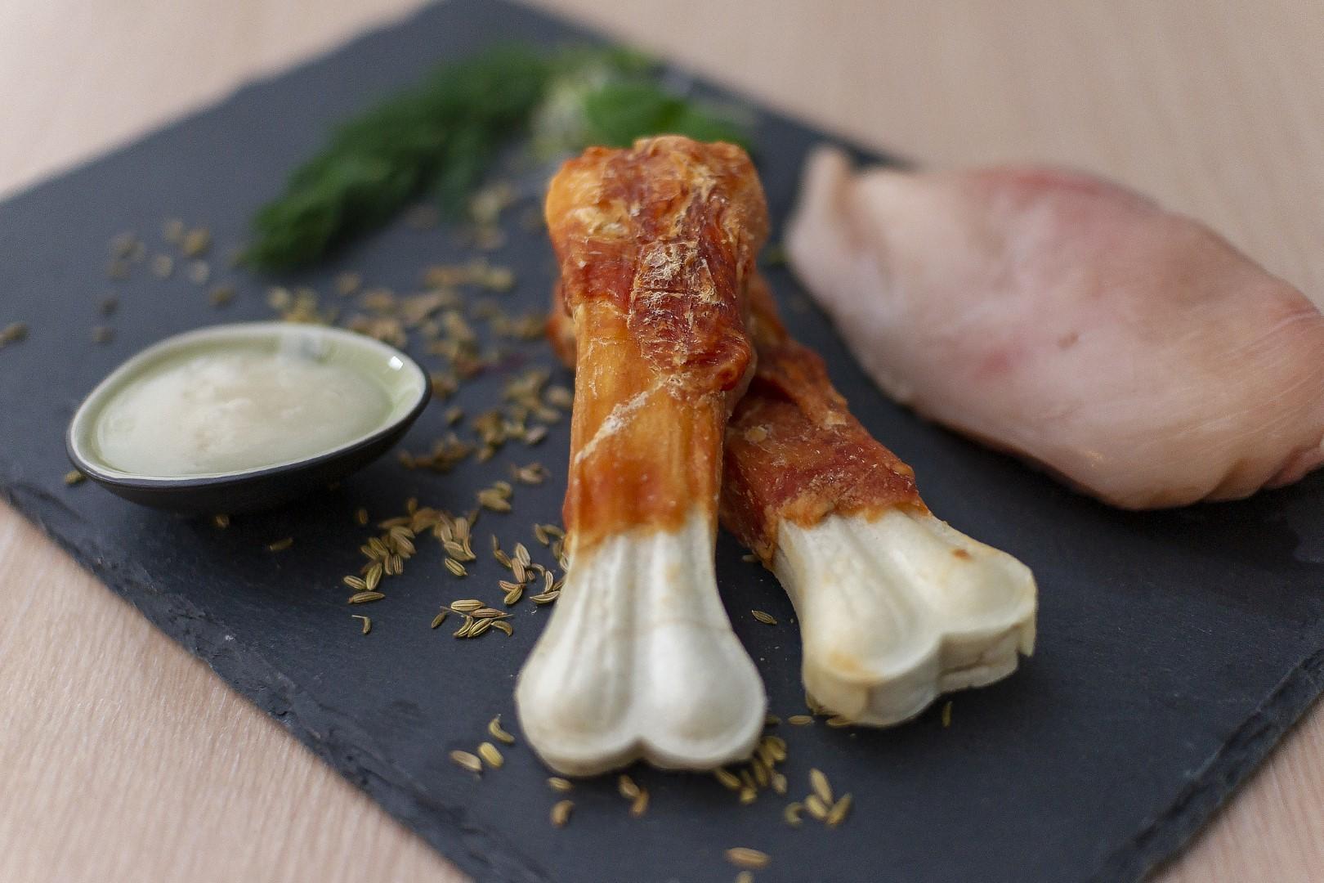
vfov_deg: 29.9
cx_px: 662
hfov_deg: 43.6
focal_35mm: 45
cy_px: 442
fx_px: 1655
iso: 400
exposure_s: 1/200
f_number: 1.4
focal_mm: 30
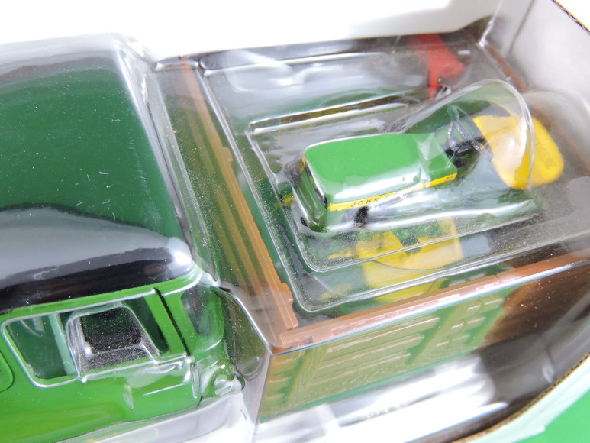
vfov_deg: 40.7
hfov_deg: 52.6
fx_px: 597
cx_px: 295
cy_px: 222
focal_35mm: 35
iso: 360
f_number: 3.8
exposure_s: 1/30
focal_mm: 6.3
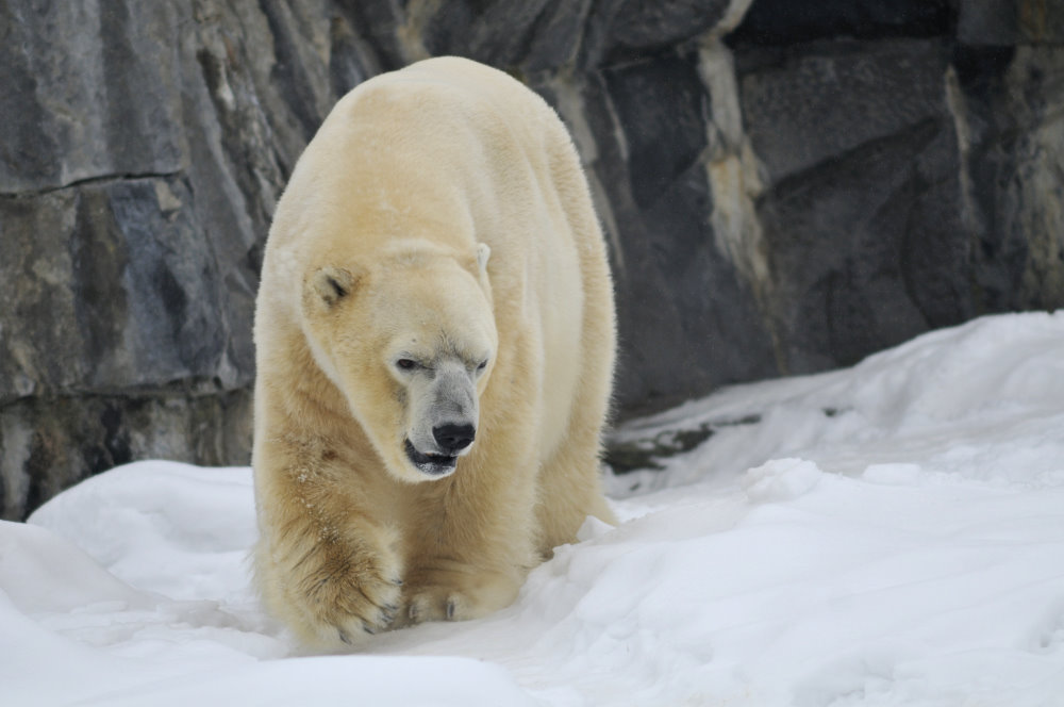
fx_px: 13283
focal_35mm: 450
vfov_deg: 3.0
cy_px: 354
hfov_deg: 4.6
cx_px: 532
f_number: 4
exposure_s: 1/640
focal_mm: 300
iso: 320
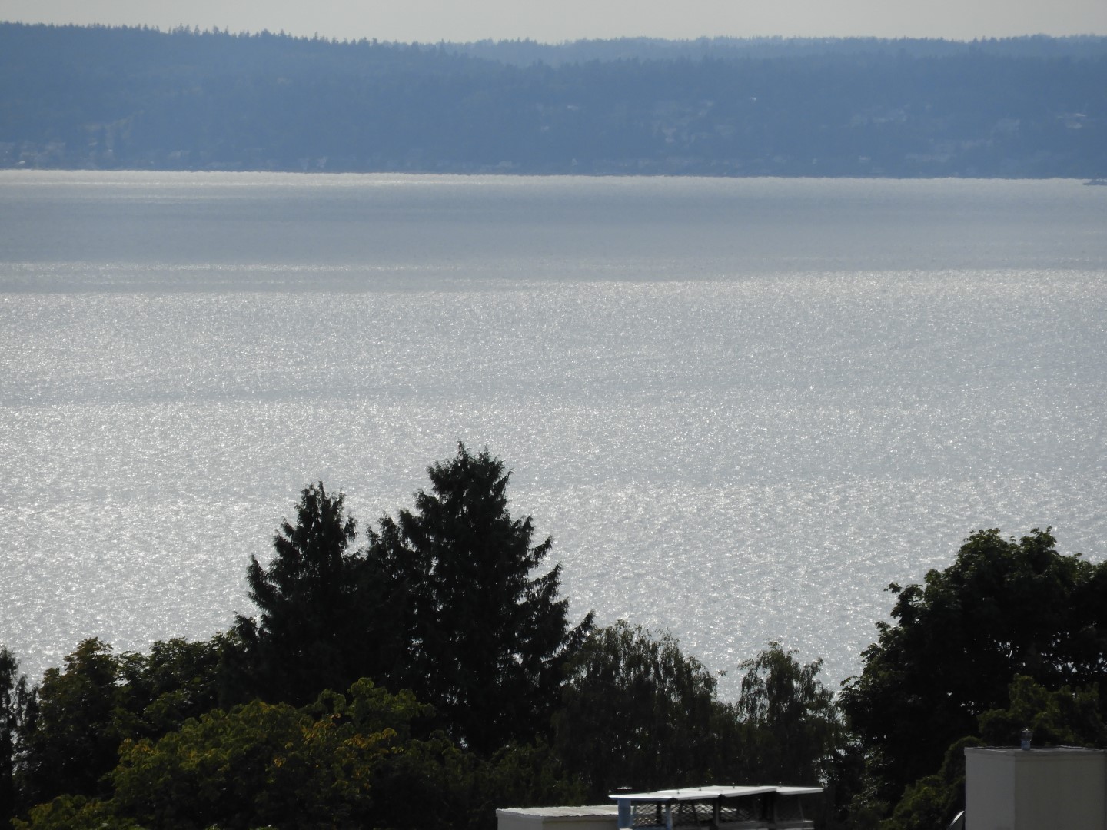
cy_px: 415
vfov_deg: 2.7
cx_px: 554
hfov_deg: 3.6
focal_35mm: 550
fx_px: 17589
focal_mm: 98.5
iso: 100
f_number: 5.6
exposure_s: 1/800
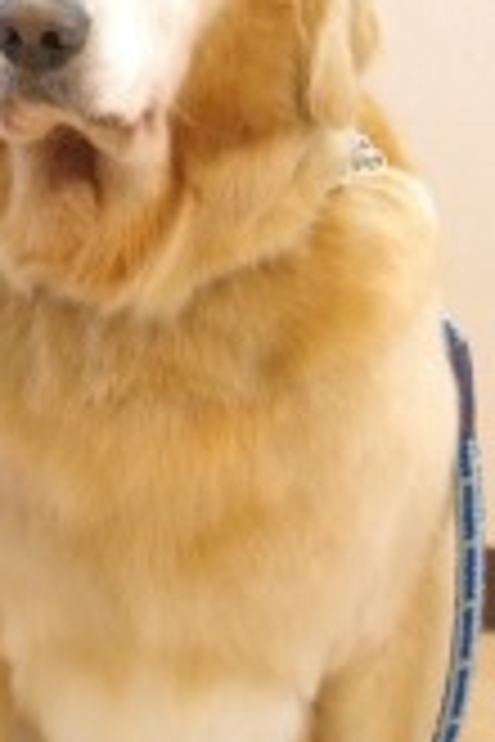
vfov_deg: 19.8
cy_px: 126
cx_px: 50
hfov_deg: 13.3
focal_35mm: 102
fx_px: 2104
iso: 1600
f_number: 2.8
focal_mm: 28
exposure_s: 1/50
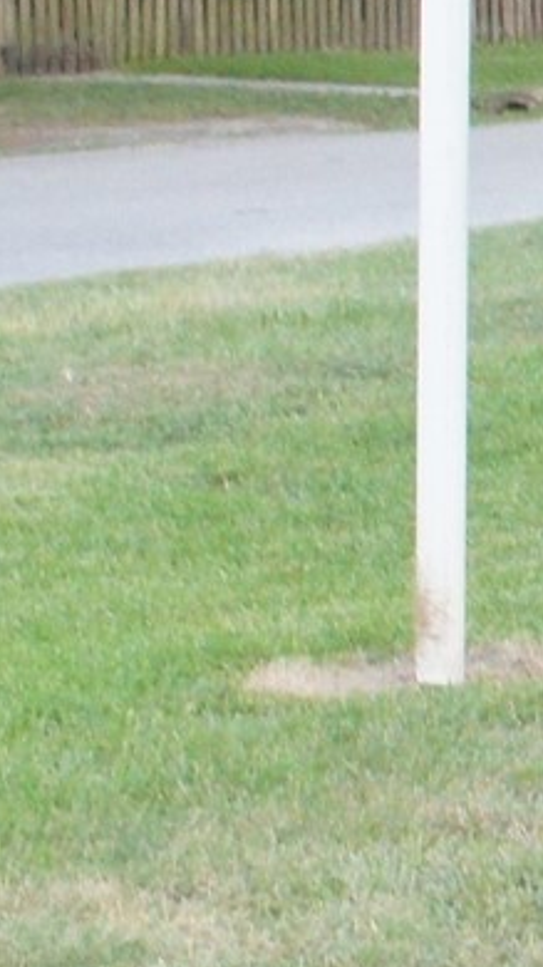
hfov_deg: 5.7
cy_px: -5
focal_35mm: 184
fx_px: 4714
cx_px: 2090
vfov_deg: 11.6
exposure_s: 1/60
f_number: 6.3
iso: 1000
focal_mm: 21
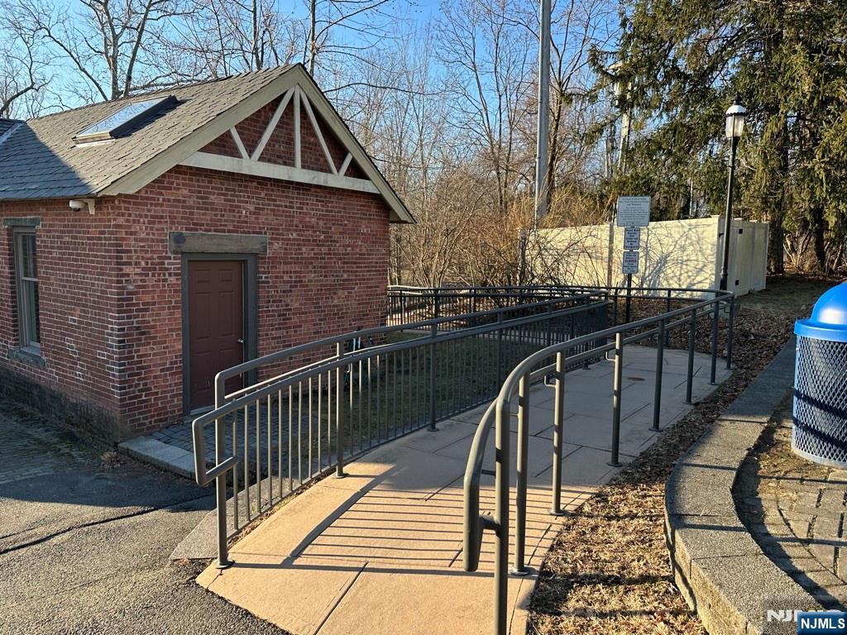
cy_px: 318
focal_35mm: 24
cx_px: 424
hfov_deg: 71.6
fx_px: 587
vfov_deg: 56.8
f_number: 1.78
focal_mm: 6.86
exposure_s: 1/864
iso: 80
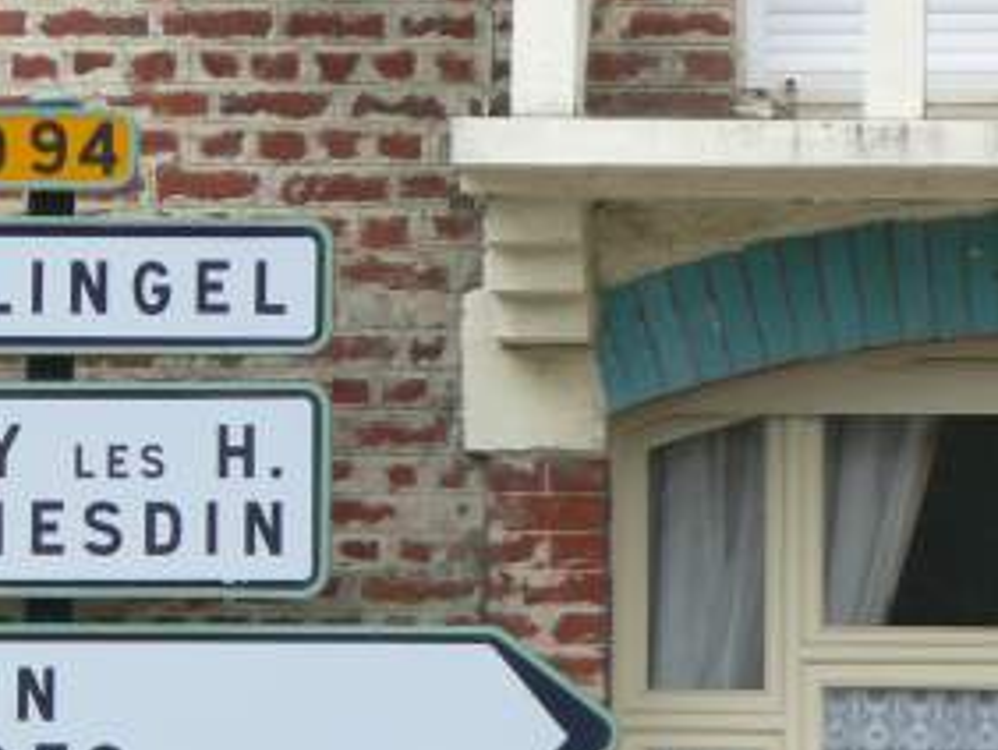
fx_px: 24787
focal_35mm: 859
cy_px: 608
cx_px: 92
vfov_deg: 1.7
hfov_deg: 2.3
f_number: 5.6
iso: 80
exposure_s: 1/400
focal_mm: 67.3
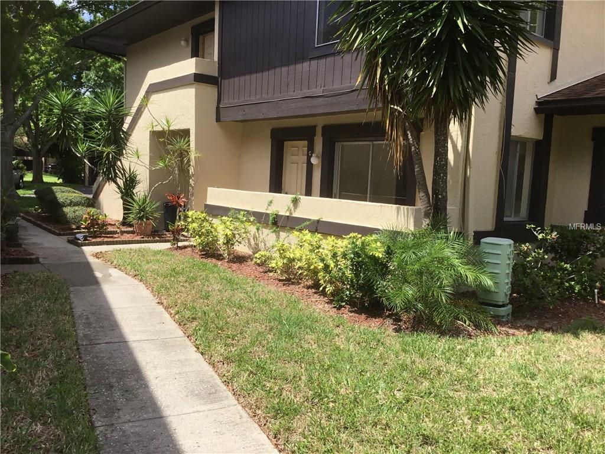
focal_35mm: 31
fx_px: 542
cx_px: 302
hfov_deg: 58.4
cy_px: 227
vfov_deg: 45.4
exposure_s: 1/1101
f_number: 2.4
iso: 25
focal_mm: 3.3
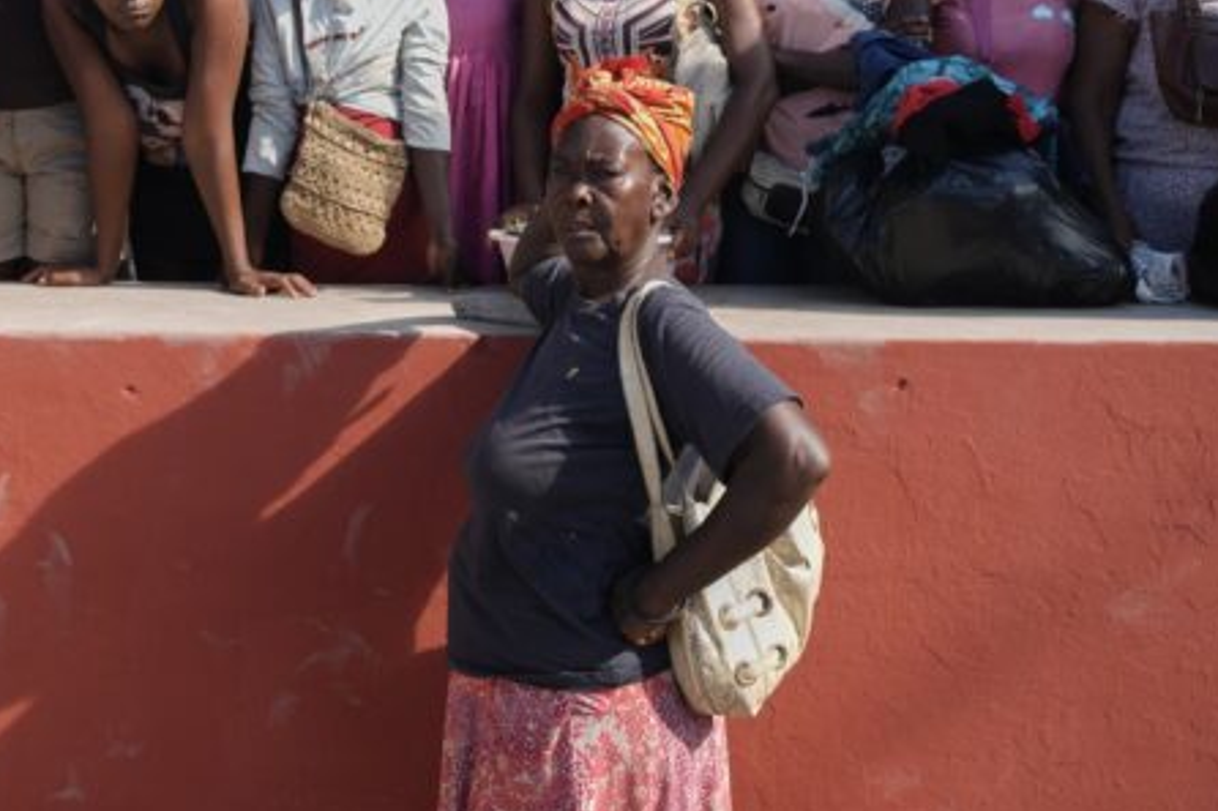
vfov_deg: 24.1
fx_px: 1894
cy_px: 274
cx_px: 404
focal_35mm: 56
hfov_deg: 35.3
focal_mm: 39
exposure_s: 1/250
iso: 80
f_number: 4
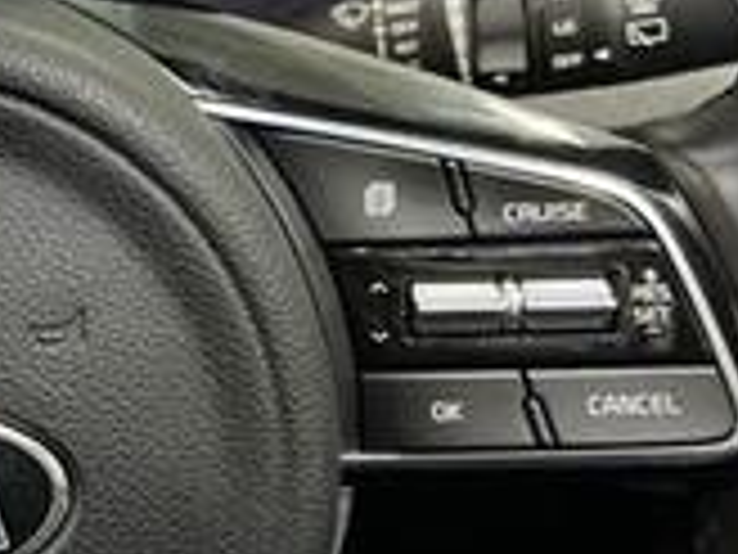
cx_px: -230
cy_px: 153
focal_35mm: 80
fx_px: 1706
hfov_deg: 21.9
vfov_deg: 18.3
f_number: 1.5
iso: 640
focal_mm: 5.7
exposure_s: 1/30
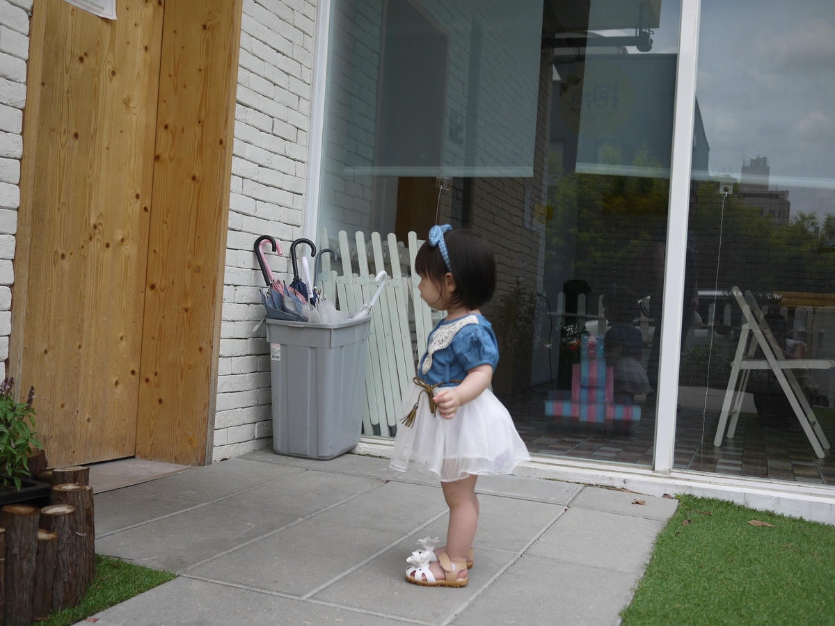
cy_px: 313
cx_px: 418
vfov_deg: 36.0
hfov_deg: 46.8
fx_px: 965
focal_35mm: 40
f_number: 2.5
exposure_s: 1/1600
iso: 160
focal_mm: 20
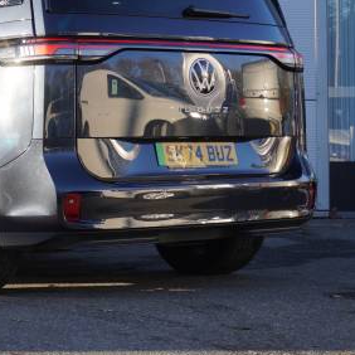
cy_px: 104
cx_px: 8
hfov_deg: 16.0
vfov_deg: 16.2
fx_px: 1241
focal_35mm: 107
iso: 250
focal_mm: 37
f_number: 5.6
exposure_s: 1/200
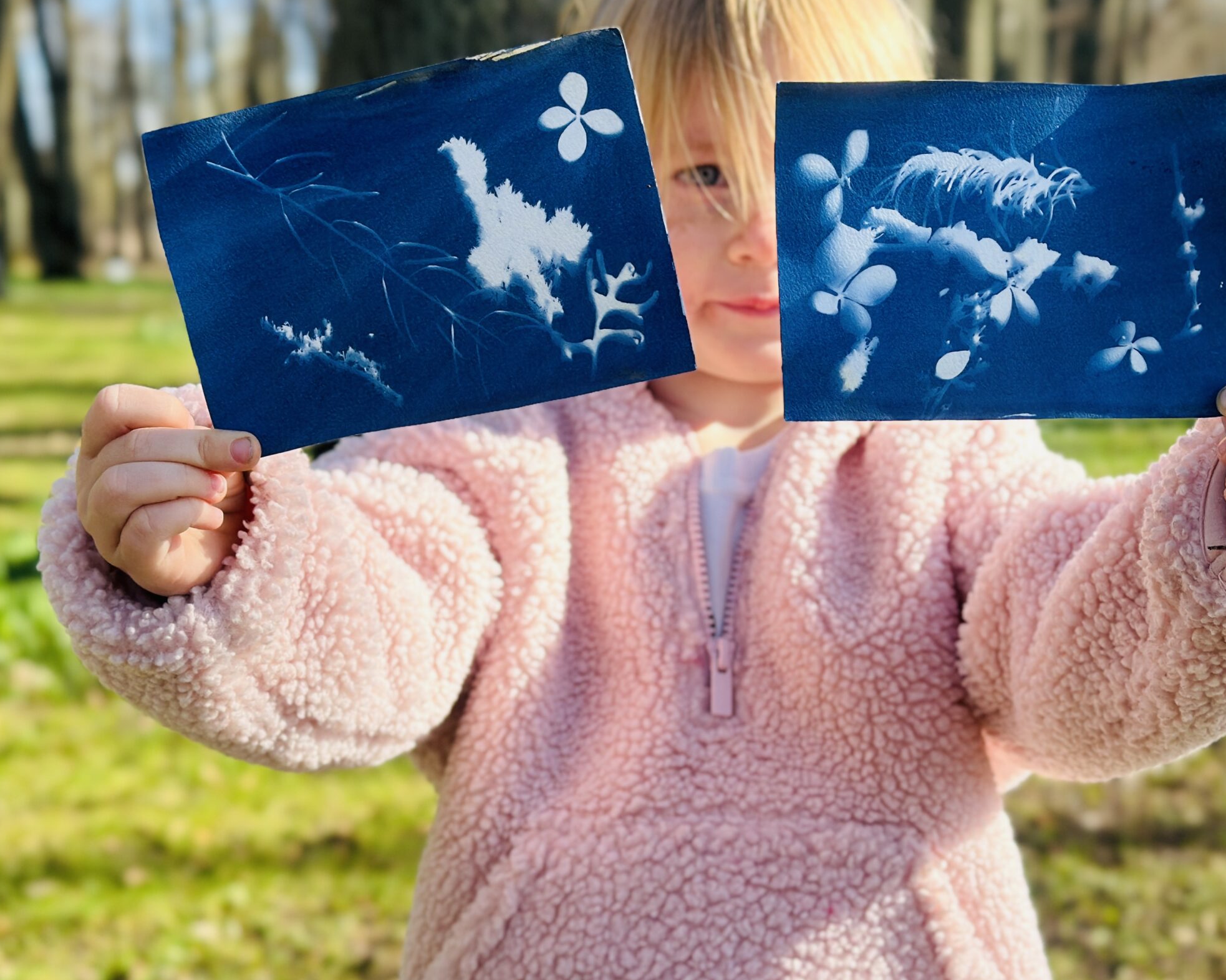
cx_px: 673
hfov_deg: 30.9
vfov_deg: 25.0
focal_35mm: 61
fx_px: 2213
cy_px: 426
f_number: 1.78
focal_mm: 6.86
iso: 80
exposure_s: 1/1815
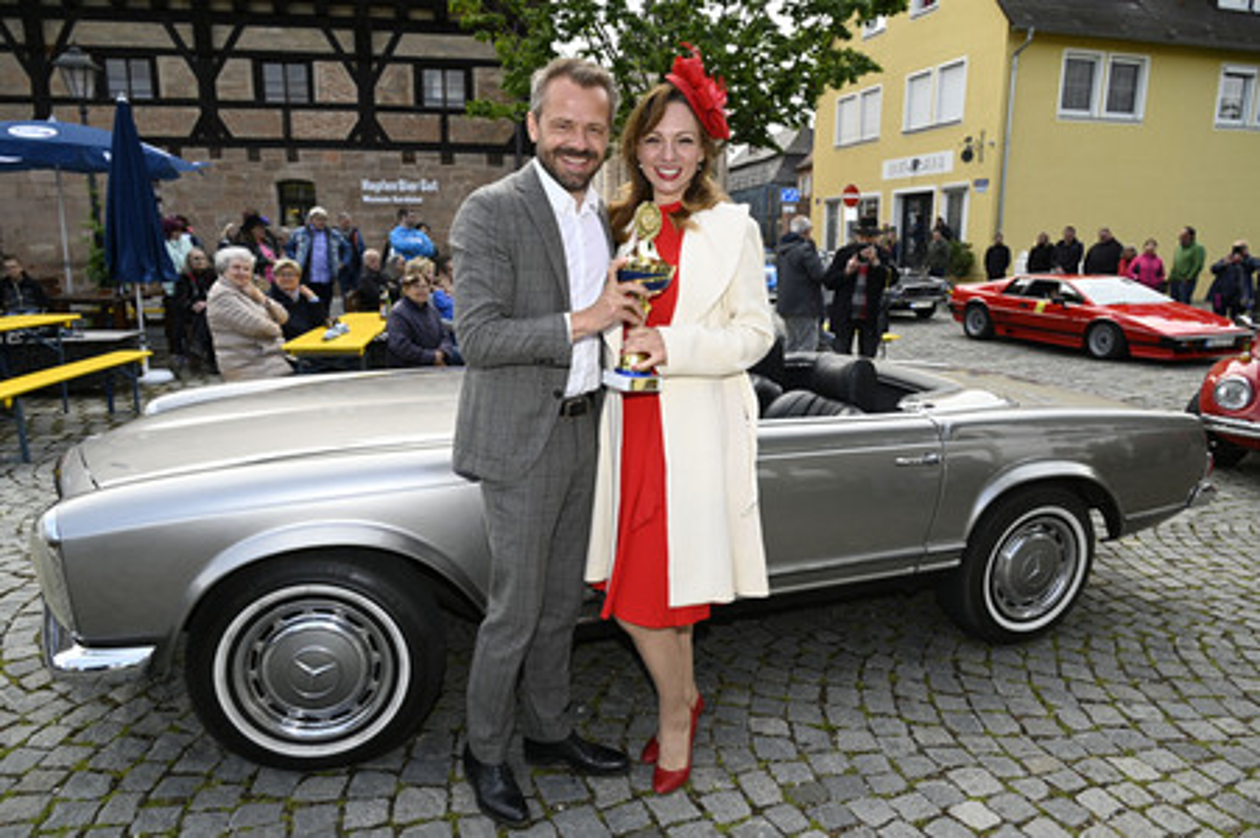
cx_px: 630
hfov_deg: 73.8
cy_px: 419
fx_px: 839
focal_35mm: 24
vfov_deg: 53.1
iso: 160
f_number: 6.3
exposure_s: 1/160
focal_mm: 24
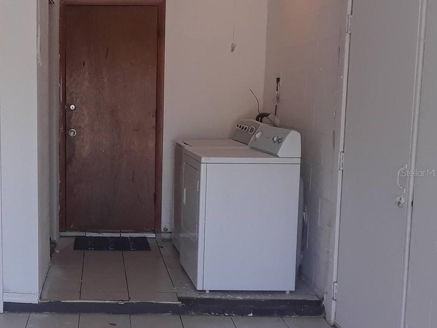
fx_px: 644
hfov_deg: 36.0
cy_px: 172
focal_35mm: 51
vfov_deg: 28.6
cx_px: 73
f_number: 1.9
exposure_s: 1/120
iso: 50
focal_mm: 2.47
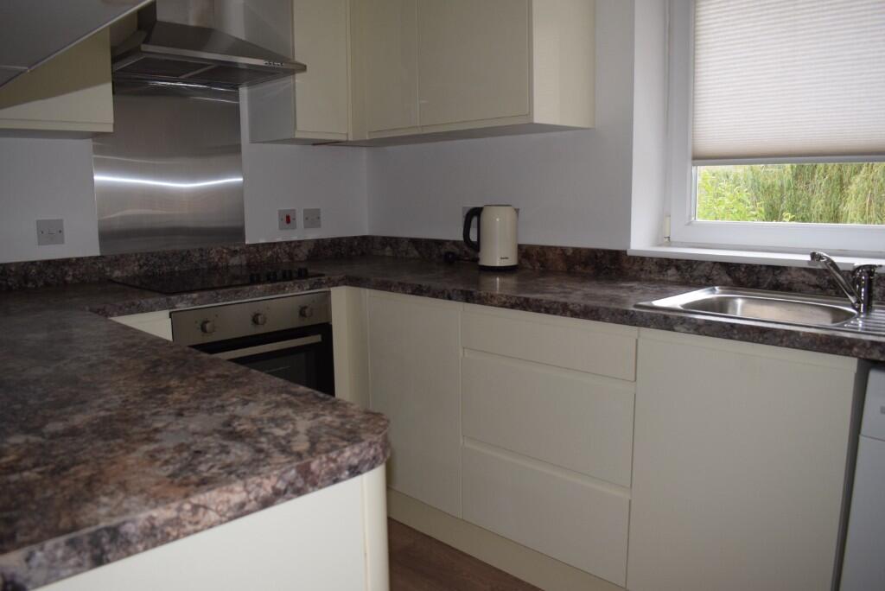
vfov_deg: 48.0
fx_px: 664
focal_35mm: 27
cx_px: 442
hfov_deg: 67.4
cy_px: 296
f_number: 5
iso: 800
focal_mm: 18
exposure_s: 1/100
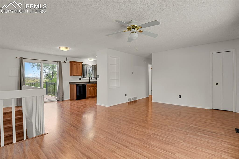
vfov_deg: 70.4
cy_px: 80
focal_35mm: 17
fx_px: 113
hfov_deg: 93.3
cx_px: 120
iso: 5600
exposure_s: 1/20
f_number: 8
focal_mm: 17
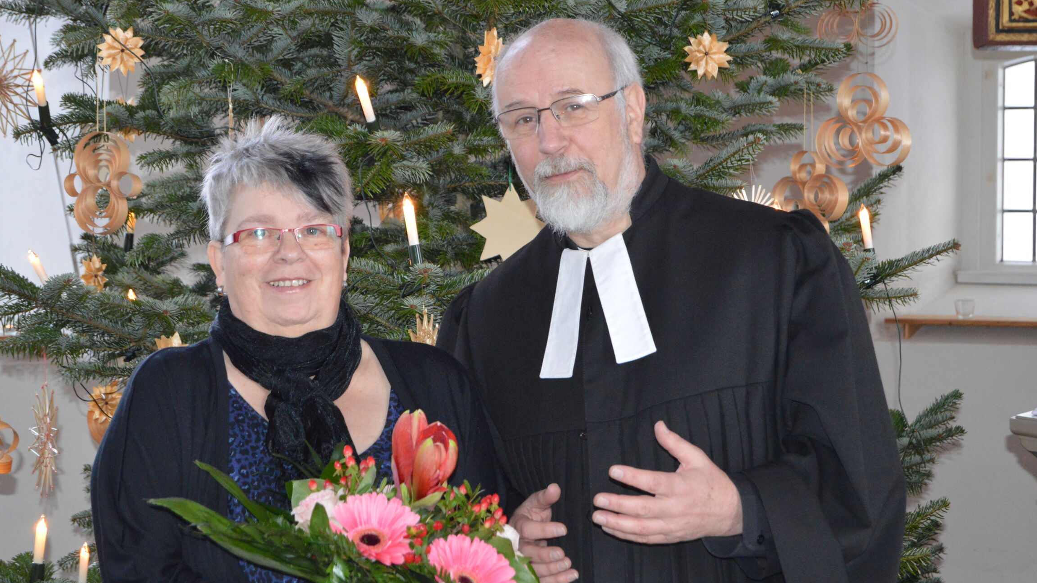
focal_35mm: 87
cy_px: 287
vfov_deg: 14.0
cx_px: 519
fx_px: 2379
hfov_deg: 24.6
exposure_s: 1/60
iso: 2200
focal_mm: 55
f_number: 5.6
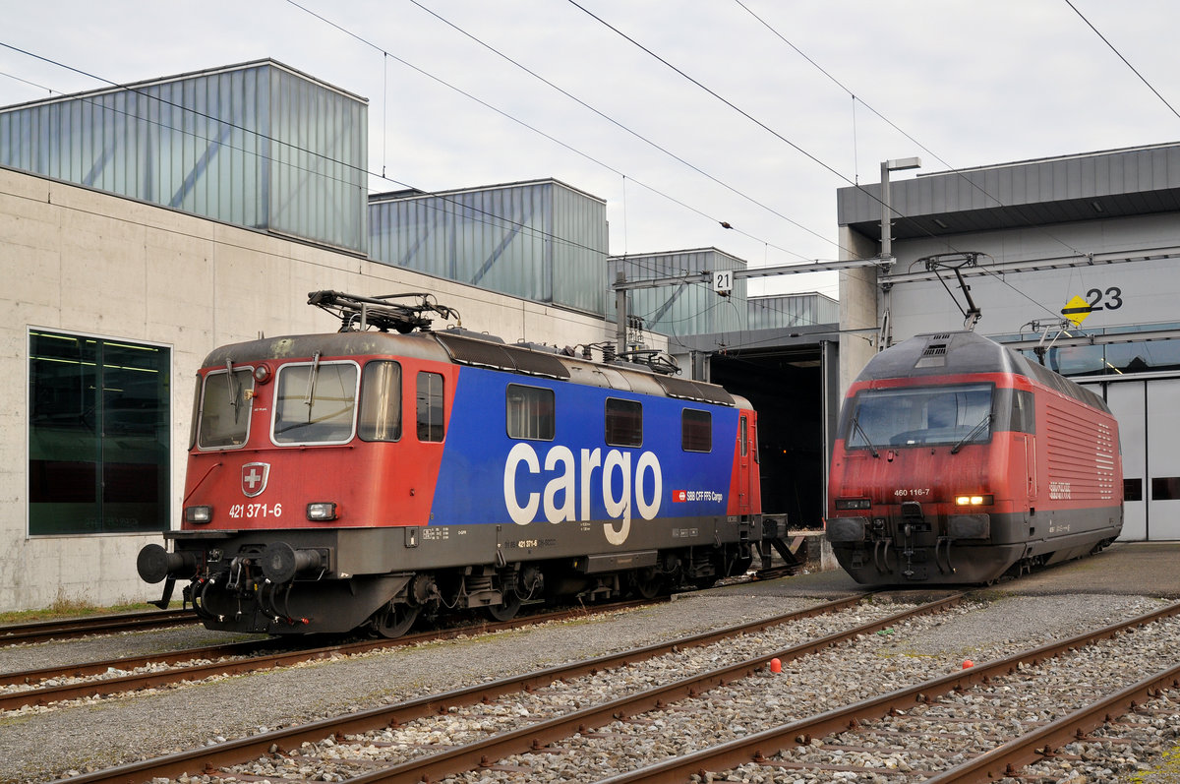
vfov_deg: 29.8
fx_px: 1473
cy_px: 392
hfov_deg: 43.7
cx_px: 590
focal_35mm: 45
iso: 250
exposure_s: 1/125
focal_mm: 30
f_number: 5.6
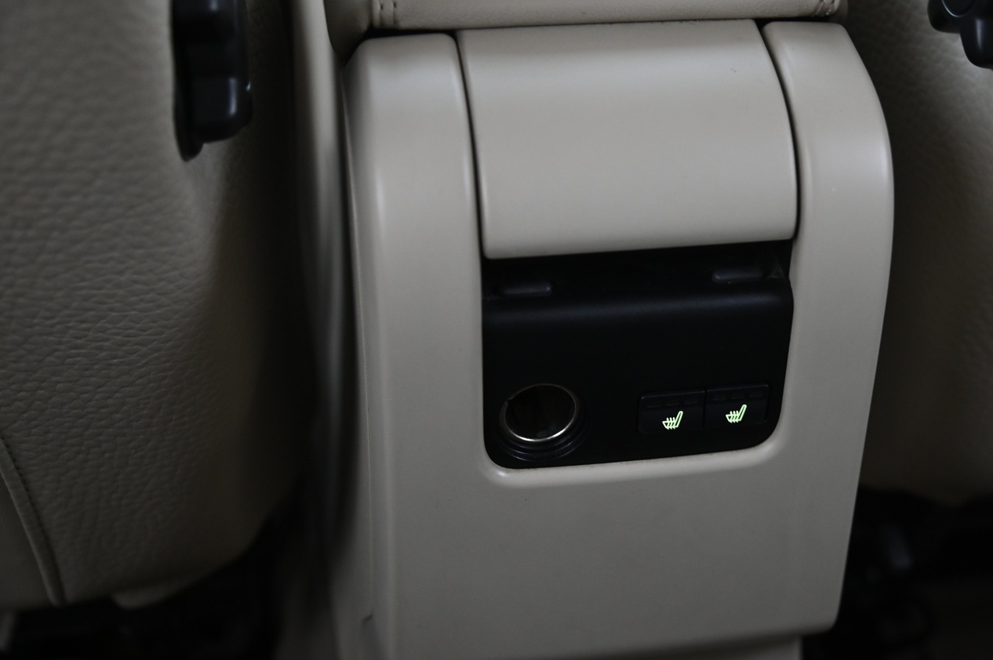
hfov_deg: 33.8
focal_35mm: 59
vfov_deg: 22.9
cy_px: 364
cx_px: 621
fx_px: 1626
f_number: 4
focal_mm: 46
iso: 2000
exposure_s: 1/10
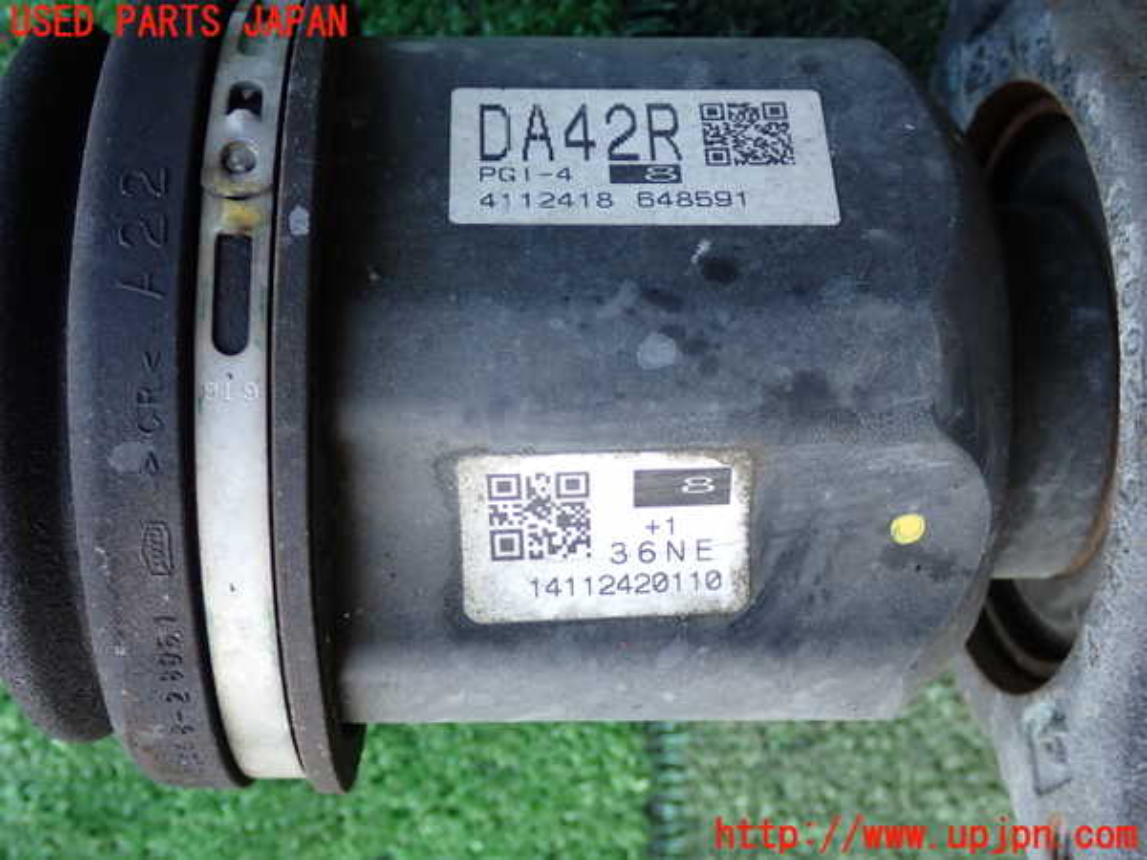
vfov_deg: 30.9
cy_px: 430
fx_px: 1557
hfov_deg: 40.4
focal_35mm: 47
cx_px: 574
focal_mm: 8.4
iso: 200
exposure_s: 1/125
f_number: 3.1
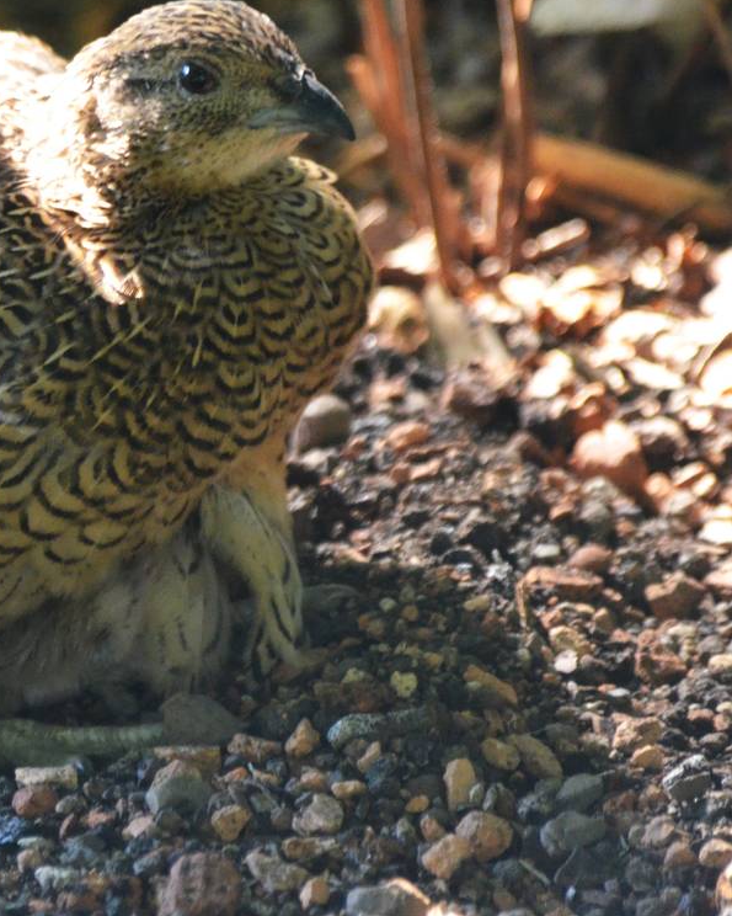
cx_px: -34
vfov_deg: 2.9
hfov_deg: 2.3
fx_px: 18012
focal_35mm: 665
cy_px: 329
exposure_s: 1/125
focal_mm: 220
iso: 2500
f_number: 5
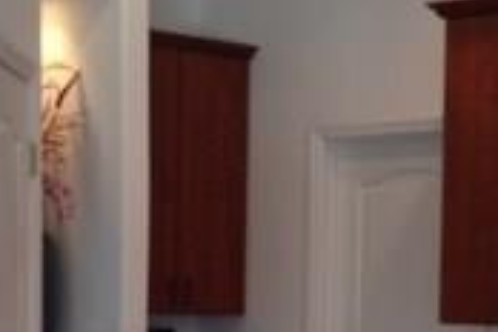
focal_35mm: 134
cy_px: 409
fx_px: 1854
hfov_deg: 15.2
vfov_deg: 10.1
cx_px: 384
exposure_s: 1/20
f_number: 2.4
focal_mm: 4.28
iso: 50
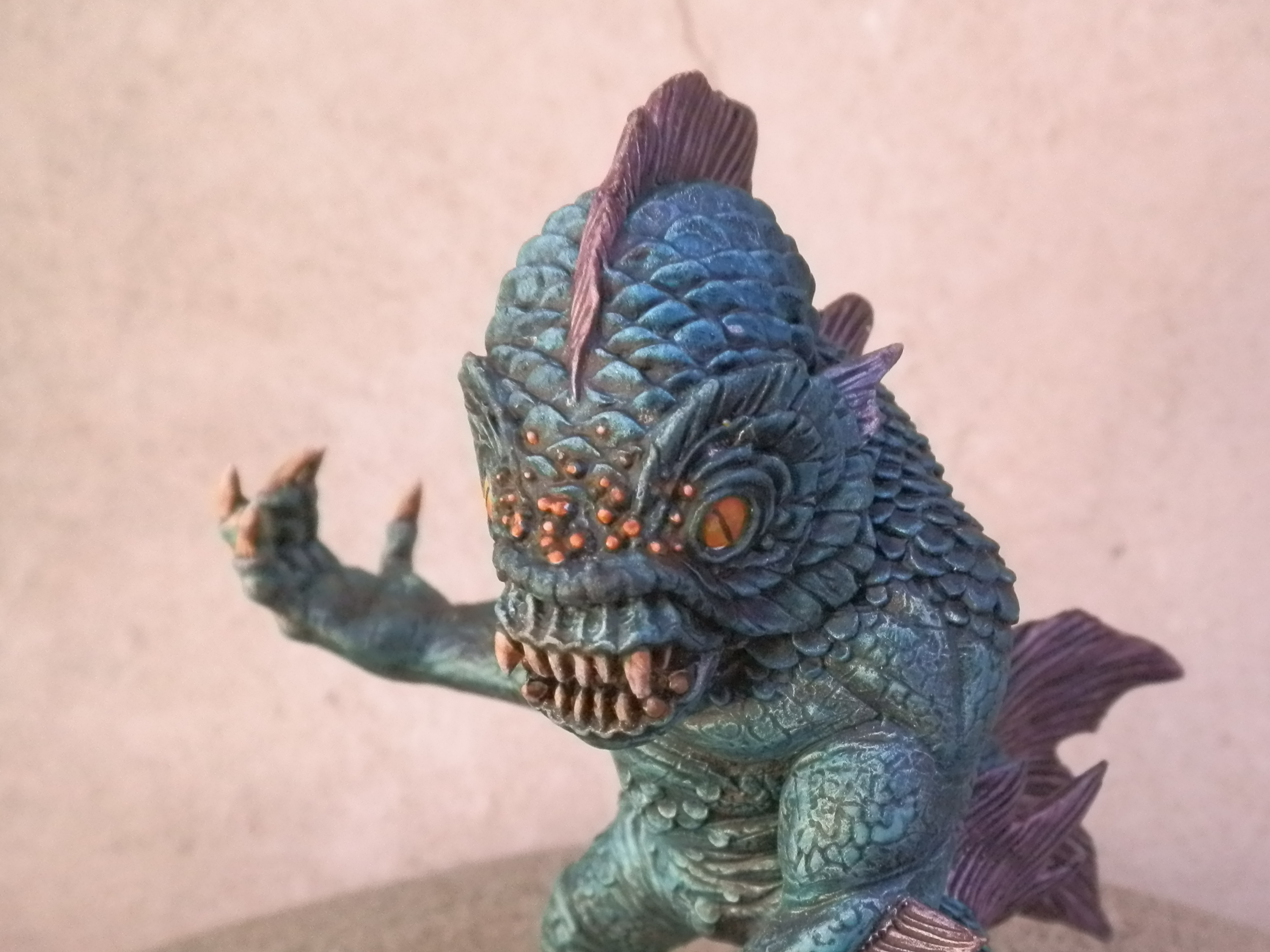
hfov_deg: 46.2
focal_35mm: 40
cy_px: 672
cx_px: 822
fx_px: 1467
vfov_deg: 35.4
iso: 400
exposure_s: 1/125
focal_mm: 5
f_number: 3.1
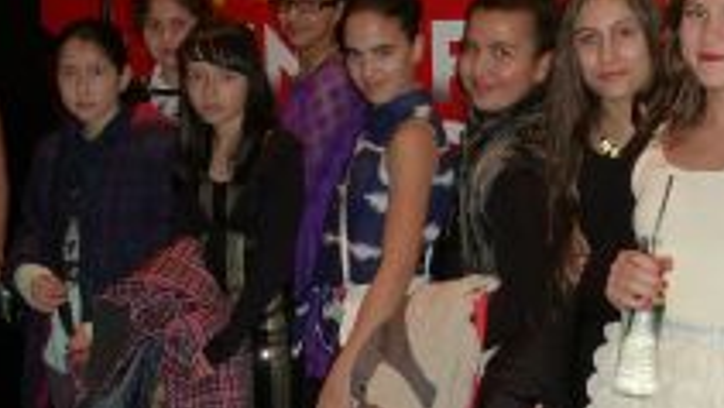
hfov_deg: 33.8
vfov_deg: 19.5
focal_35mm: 62
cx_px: 412
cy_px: 197
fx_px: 1191
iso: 200
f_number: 3.3
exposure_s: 1/60
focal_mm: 4.3
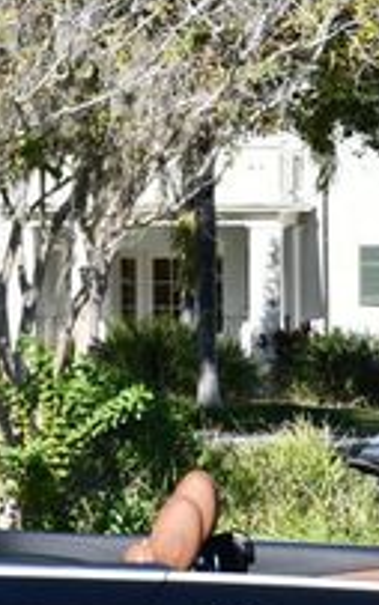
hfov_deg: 6.4
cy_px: 498
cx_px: 355
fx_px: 3402
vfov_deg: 10.1
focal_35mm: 206
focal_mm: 32
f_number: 8
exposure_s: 1/250
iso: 125
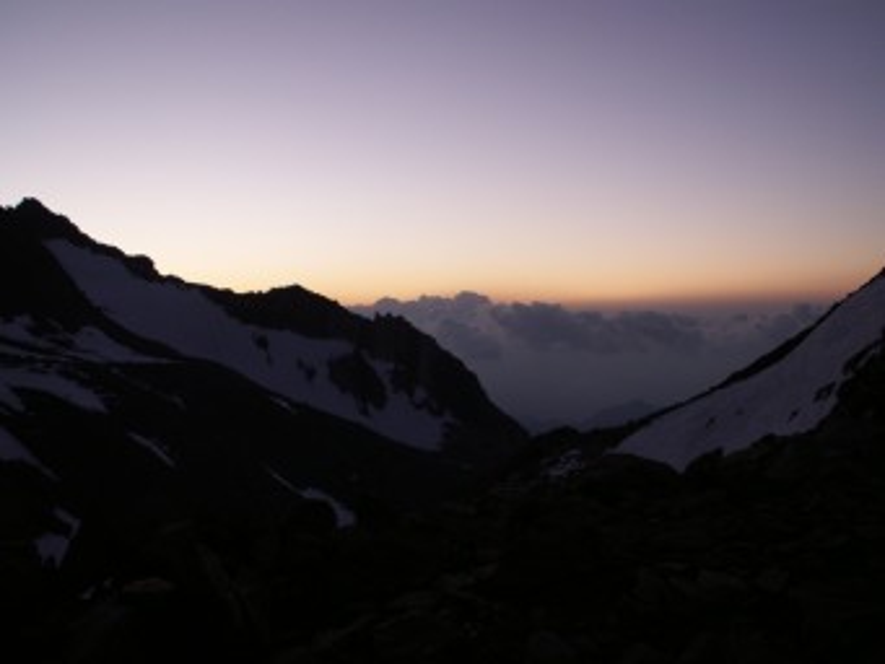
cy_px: 332
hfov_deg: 52.6
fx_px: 895
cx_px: 442
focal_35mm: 35
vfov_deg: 40.7
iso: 50
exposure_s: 1/50
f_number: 3.2
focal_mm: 5.86
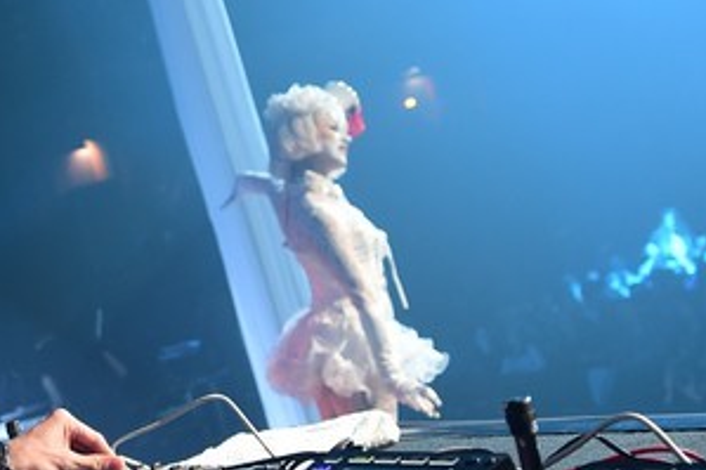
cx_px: 118
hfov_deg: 29.3
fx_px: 1313
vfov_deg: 20.3
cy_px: 276
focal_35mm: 67
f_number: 2.8
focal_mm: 20
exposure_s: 1/250
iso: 1600
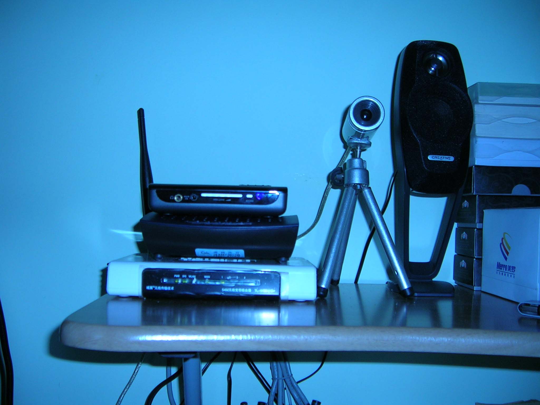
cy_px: 202
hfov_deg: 52.6
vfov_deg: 40.7
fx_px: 546
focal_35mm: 35
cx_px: 270
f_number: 2.8
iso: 50
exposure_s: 1/60.1
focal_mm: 5.4
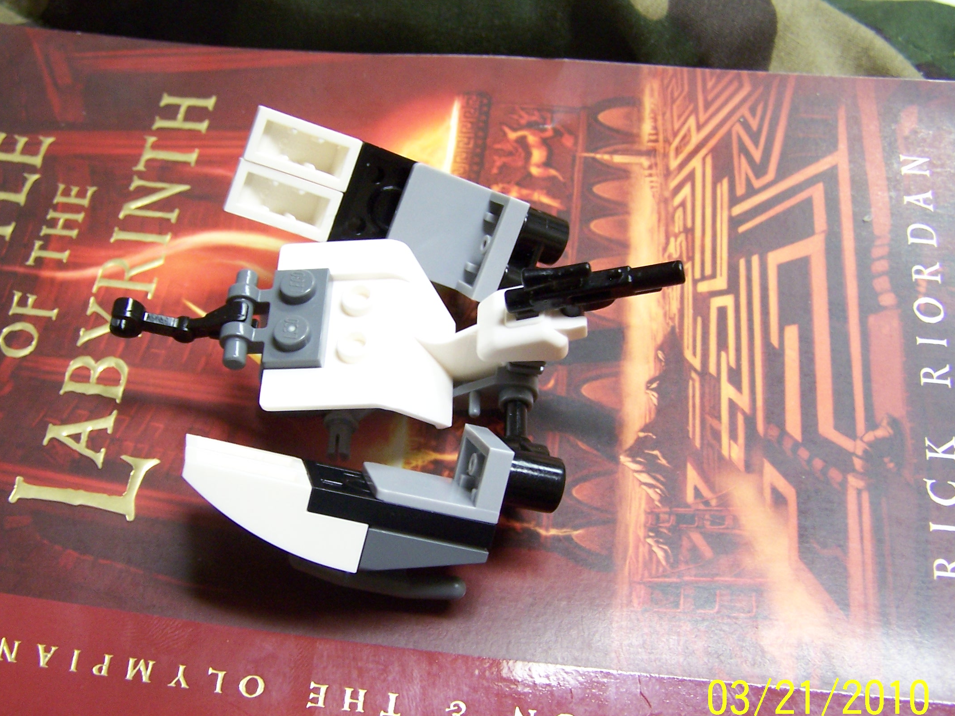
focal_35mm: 46
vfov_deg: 31.5
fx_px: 1269
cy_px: 379
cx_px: 416
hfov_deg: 41.2
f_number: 2.8
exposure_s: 1/10
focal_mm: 6.3
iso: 140
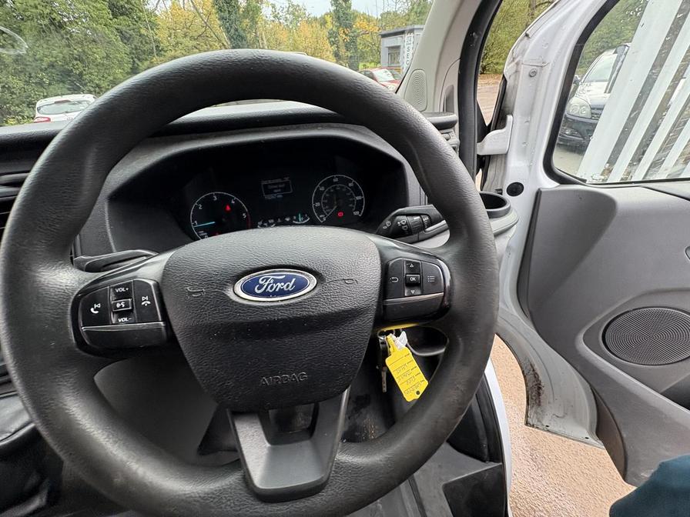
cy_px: 258
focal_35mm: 14
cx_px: 345
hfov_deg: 102.1
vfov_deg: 85.7
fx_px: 279
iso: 100
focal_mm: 2.22
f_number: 2.2
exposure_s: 1/140
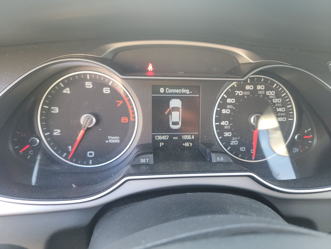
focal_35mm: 24
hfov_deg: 71.6
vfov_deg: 56.8
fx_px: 229
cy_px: 124
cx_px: 166
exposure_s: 1/59
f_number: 1.8
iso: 470
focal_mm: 6.7
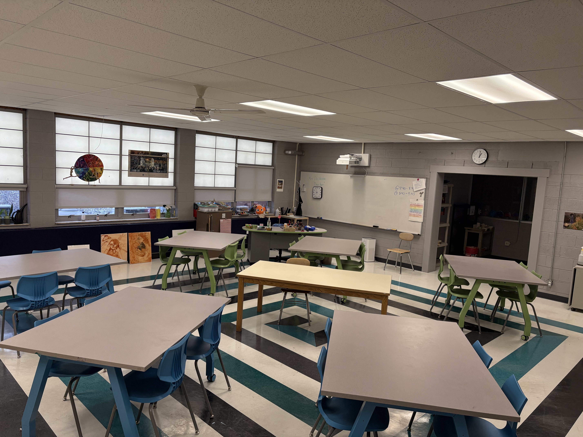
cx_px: 292
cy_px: 218
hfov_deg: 67.3
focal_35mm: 26
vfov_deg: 53.1
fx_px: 438
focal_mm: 5.96
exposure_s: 1/120
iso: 160
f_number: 1.6
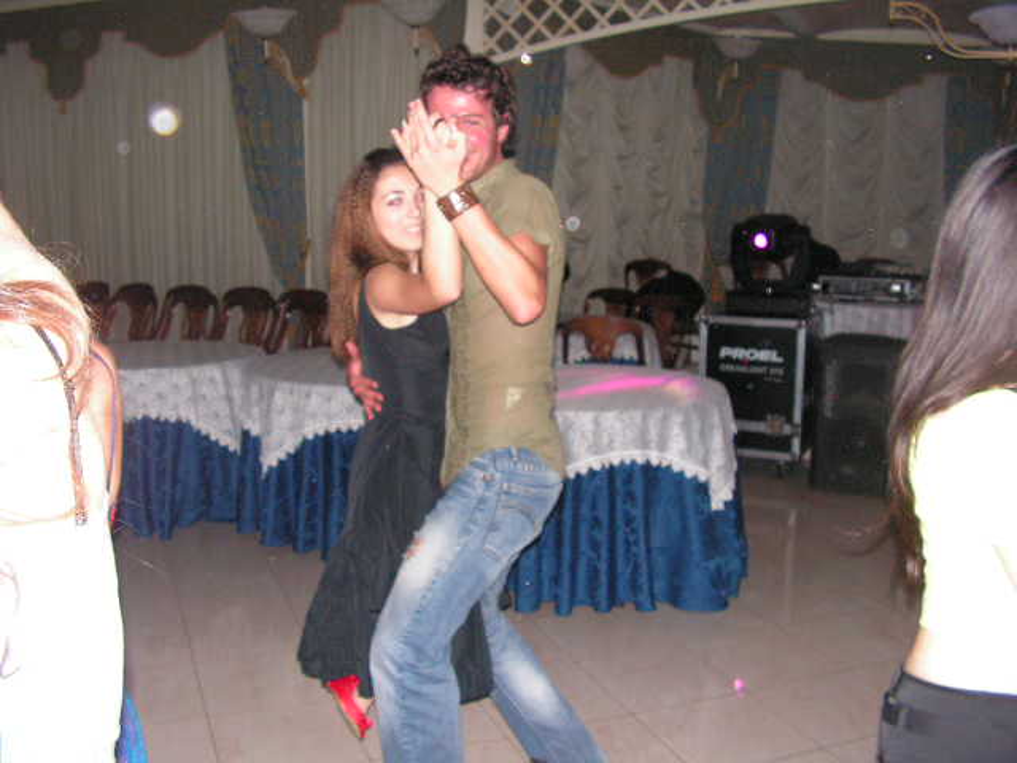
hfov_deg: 51.4
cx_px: 508
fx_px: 1058
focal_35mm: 36
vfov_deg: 39.7
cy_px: 382
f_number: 3.2
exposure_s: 1/40
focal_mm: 6
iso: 200
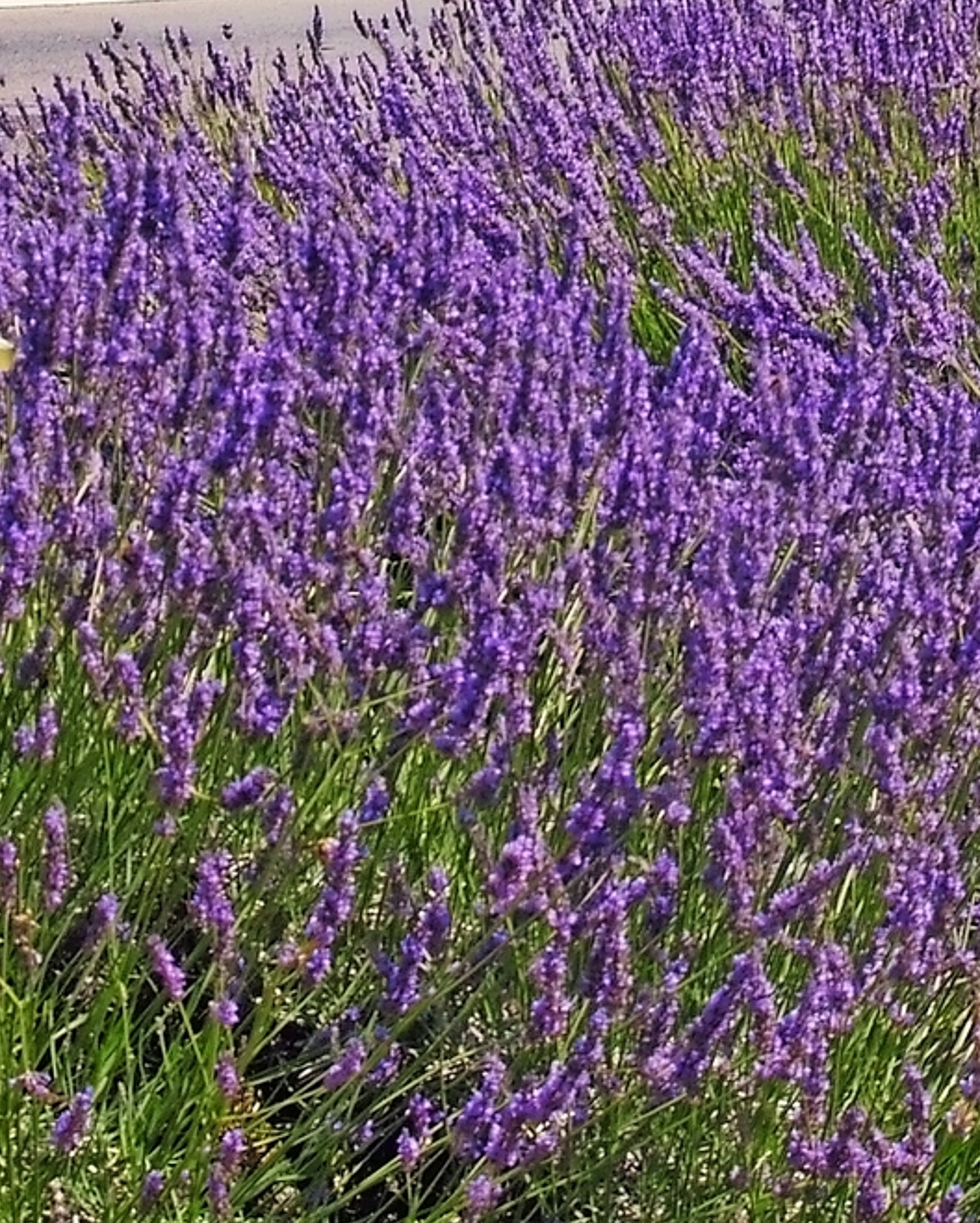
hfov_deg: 8.0
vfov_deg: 9.9
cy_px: 126
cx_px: 575
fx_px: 7027
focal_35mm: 194
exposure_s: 1/180
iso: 100
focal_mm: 32
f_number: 8
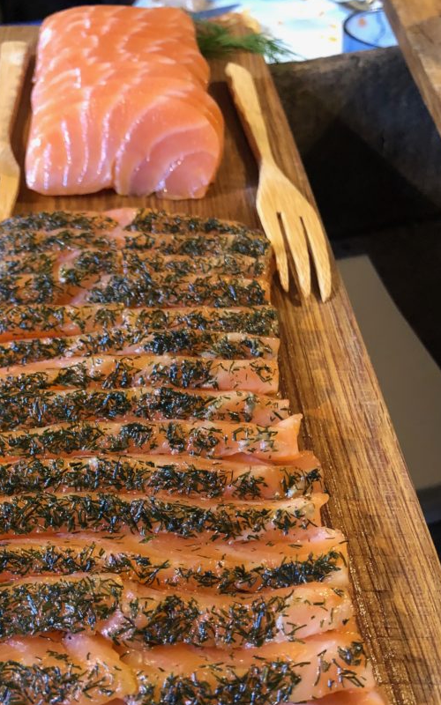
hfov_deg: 33.3
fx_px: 731
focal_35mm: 38
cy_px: 434
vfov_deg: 51.1
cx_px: 152
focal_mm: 4
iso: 100
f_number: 1.8
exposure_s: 1/13
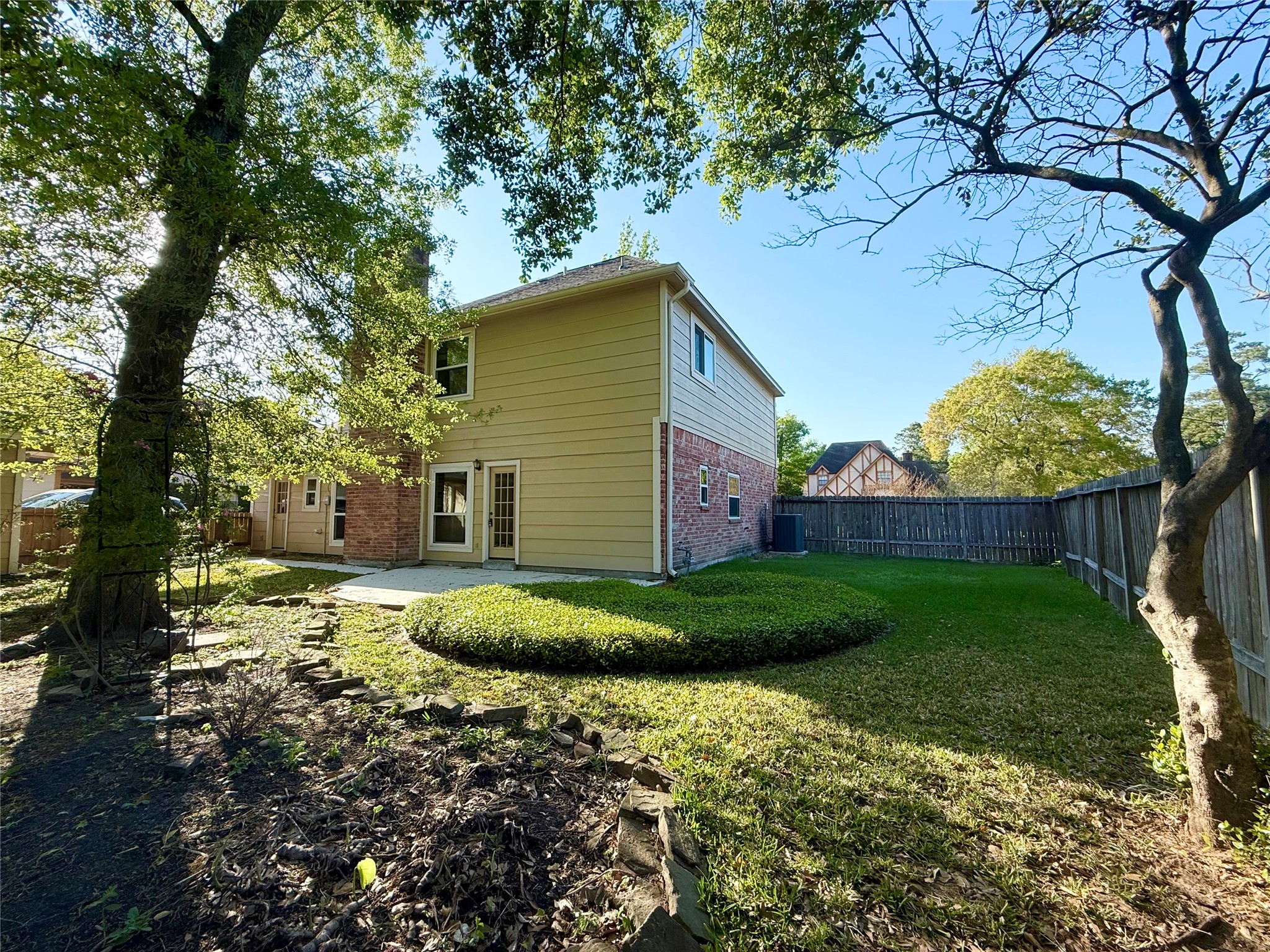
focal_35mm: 14
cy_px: 476
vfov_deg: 85.7
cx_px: 635
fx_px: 514
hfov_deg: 102.1
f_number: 2.2
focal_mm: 2.22
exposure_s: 1/590
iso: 64
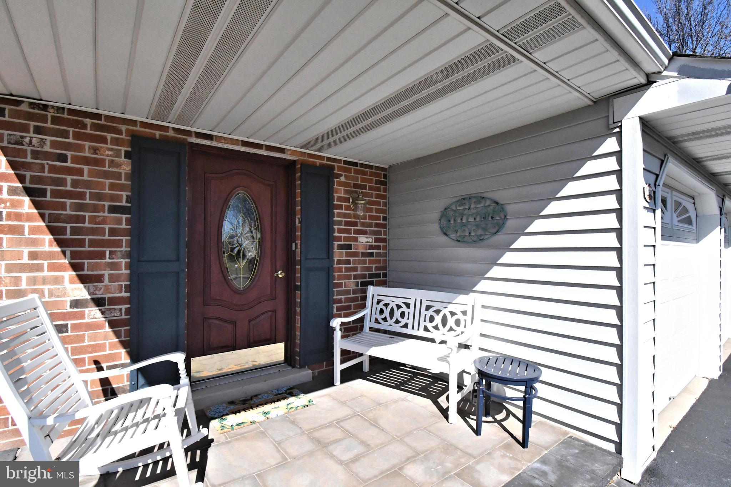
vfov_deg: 73.8
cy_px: 244
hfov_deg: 96.7
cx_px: 366
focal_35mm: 16
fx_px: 325
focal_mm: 11
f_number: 13
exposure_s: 1/2500
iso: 4000
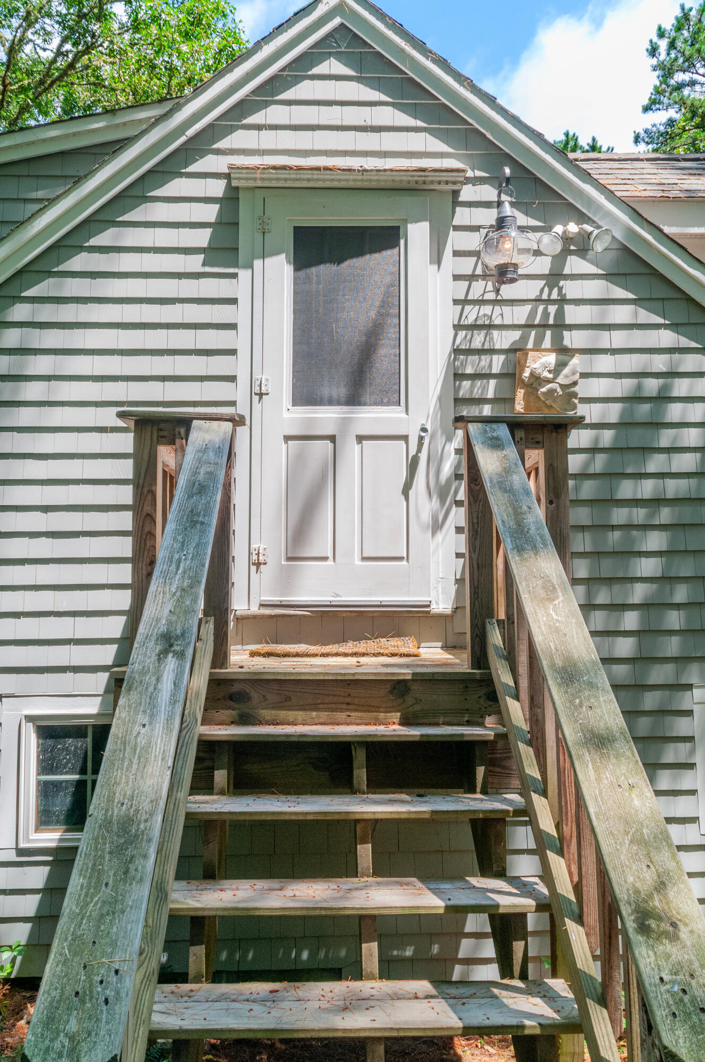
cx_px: 352
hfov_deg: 47.8
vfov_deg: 67.4
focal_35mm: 27
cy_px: 531
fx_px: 795
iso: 400
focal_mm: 18
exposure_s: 1/80
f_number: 14
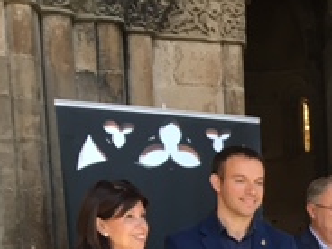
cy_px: 355
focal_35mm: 101
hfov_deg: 16.9
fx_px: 969
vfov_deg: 13.9
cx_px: 547
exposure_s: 1/33
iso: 25
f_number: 2.2
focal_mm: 4.15
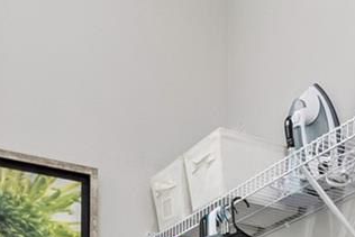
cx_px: 300
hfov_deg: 24.5
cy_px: 472
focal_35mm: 81
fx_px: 799
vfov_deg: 14.2
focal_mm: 16
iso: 800
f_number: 10
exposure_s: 1/10
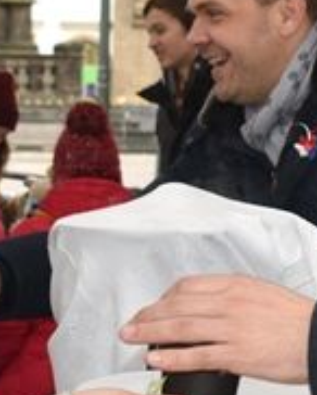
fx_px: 2224
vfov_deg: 10.2
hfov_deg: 8.2
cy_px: 194
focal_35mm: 190
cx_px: 176
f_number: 4
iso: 100
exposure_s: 1/60
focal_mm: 24
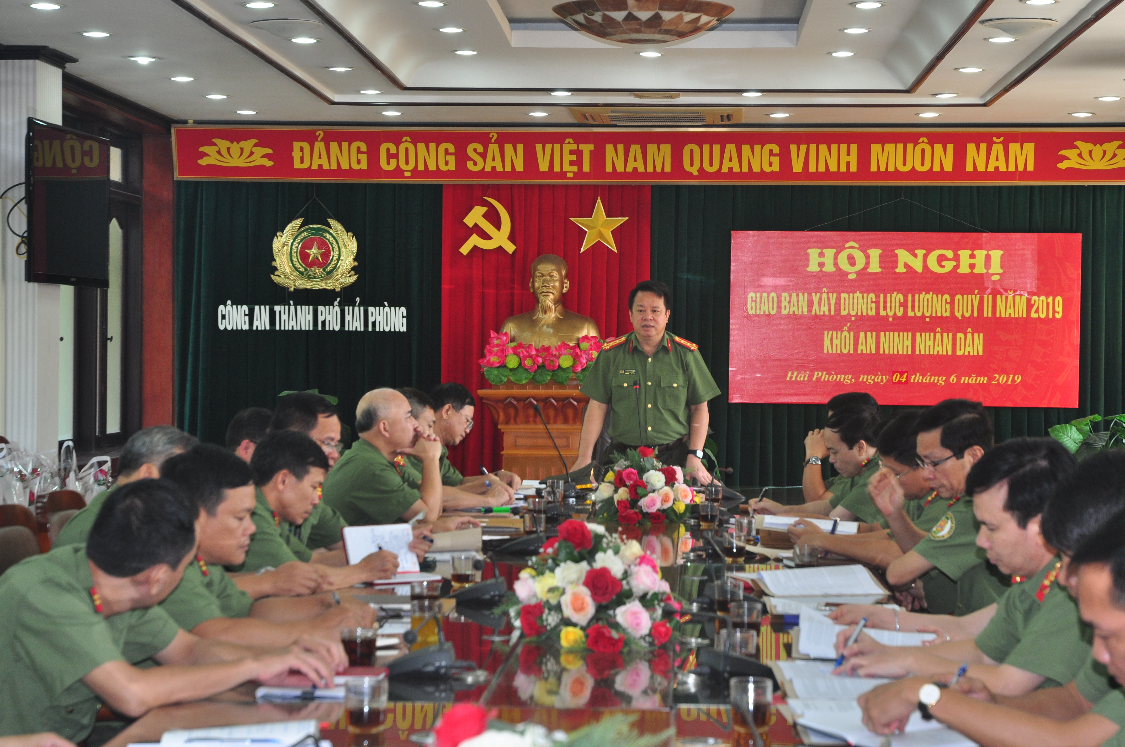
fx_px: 2435
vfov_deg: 17.4
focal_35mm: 78
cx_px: 562
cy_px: 374
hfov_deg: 26.0
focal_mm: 52
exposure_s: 1/60
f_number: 5.6
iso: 500
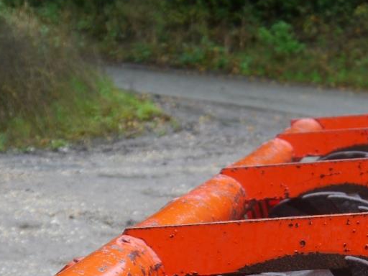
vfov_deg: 14.6
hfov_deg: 19.5
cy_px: 266
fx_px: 1063
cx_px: 268
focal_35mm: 100
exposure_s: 1/125
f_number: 4.6
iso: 500
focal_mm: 25
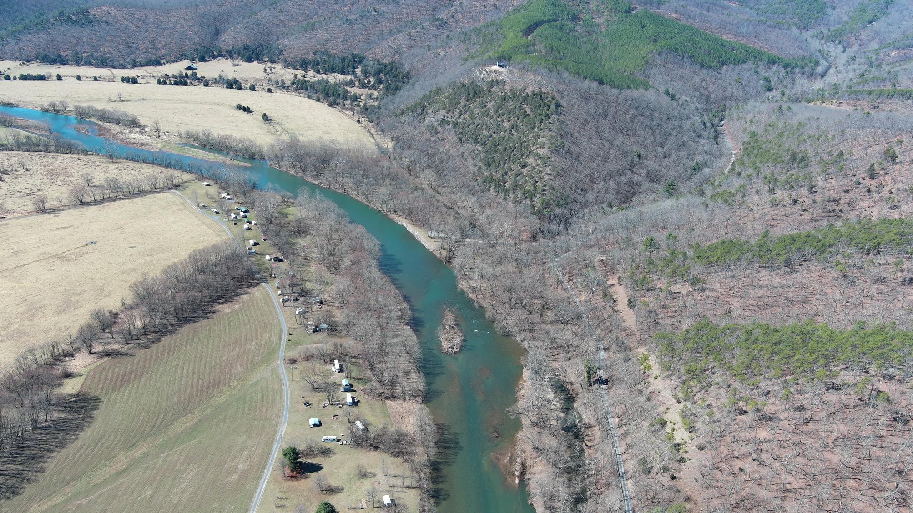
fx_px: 750
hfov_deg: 62.6
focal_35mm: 31
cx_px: 449
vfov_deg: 37.7
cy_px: 301
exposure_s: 1/567
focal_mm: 10.57
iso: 100
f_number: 2.8
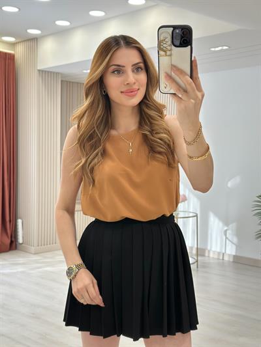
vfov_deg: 39.6
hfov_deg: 30.3
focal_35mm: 48
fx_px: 482
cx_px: 130
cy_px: 174
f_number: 1.78
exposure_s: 1/227
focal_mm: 6.86
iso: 80
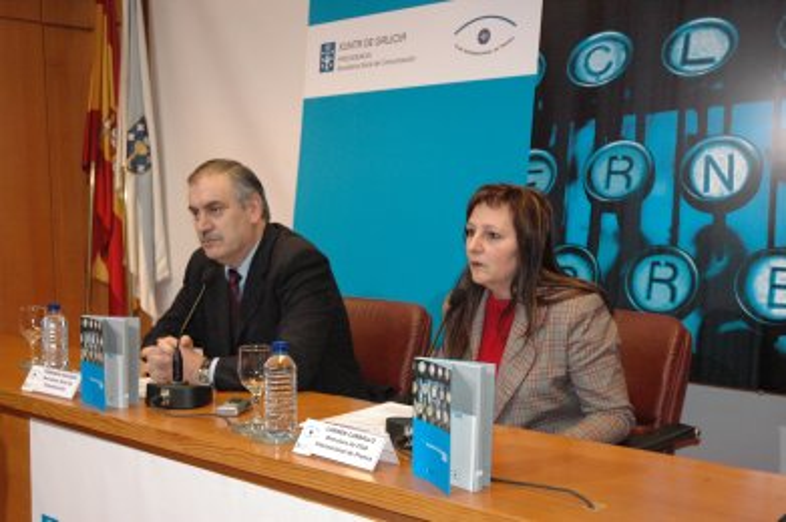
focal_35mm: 46
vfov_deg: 28.9
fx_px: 1014
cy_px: 261
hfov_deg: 42.4
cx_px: 393
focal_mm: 31
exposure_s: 1/200
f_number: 5
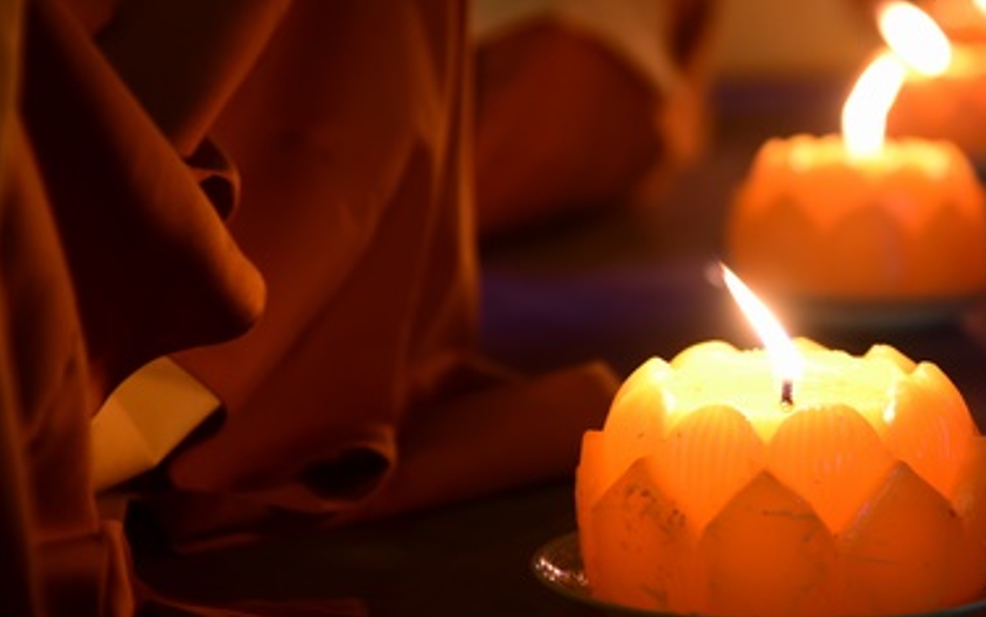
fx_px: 3307
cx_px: 806
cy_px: 230
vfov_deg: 10.7
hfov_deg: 16.8
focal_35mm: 123
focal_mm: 70
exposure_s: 1/30
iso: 1000
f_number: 4
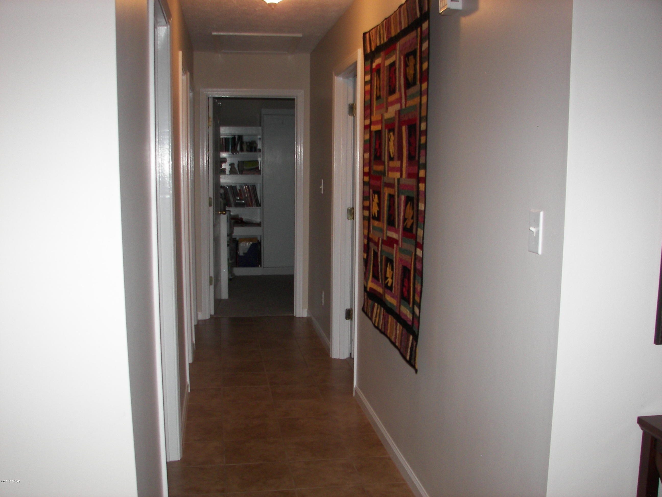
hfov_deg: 51.4
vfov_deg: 39.7
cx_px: 331
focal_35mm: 36
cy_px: 248
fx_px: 688
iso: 100
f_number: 2.8
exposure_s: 1/30
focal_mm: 6
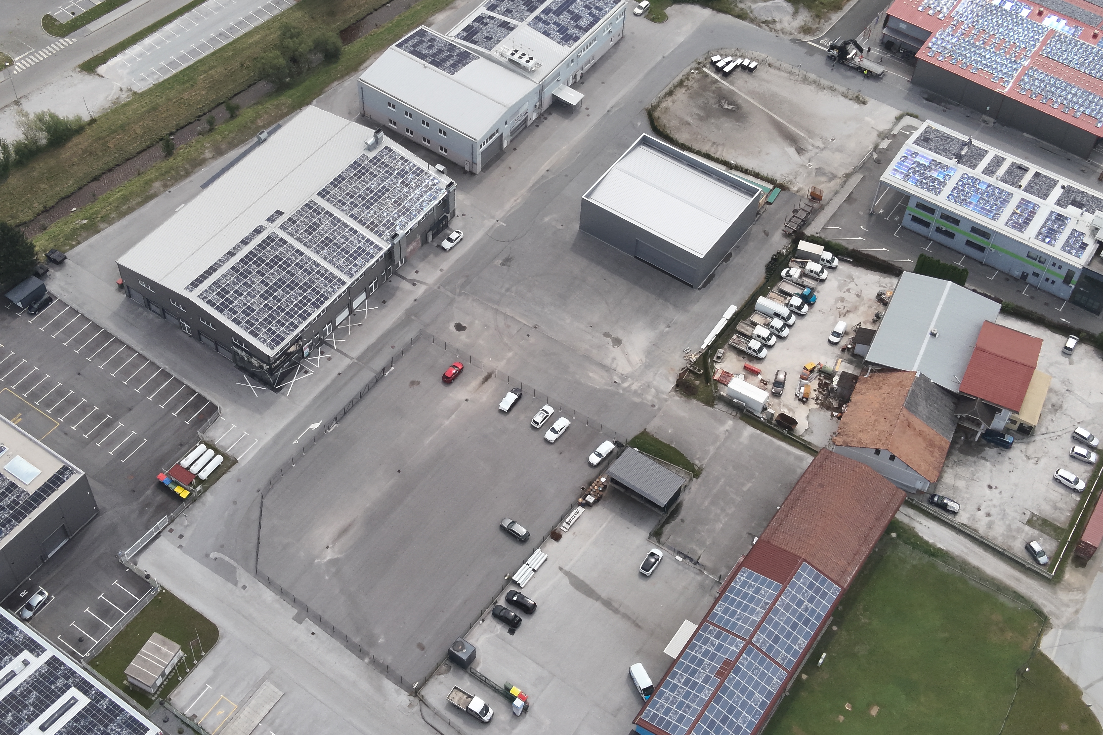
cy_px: 318
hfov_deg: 43.6
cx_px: 500
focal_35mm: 45
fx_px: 1379
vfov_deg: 29.8
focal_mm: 4.4
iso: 100
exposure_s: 1/800
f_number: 2.8
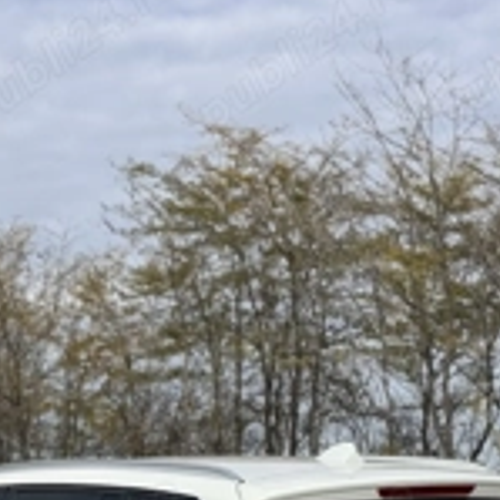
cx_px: 188
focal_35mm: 123
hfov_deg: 14.2
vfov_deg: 13.7
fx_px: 2010
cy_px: 617
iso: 32
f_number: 1.6
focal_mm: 5.96
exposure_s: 1/4630
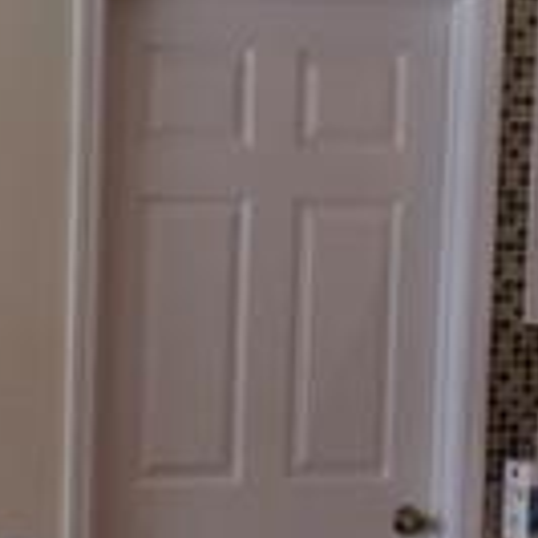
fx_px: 2163
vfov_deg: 14.1
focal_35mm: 123
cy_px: 445
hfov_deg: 13.9
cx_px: -65
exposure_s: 1/40
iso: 40
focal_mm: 4.15
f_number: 2.2
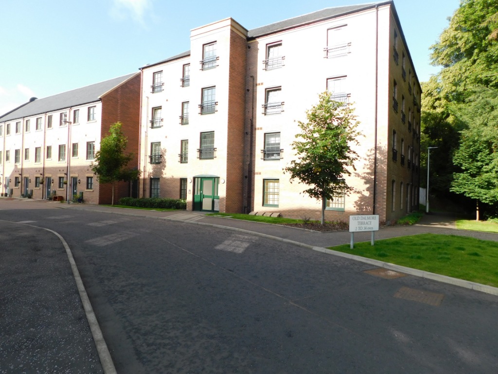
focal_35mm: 23
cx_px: 249
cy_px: 187
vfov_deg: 58.9
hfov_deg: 73.9
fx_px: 331
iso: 125
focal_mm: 4
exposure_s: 1/500
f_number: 3
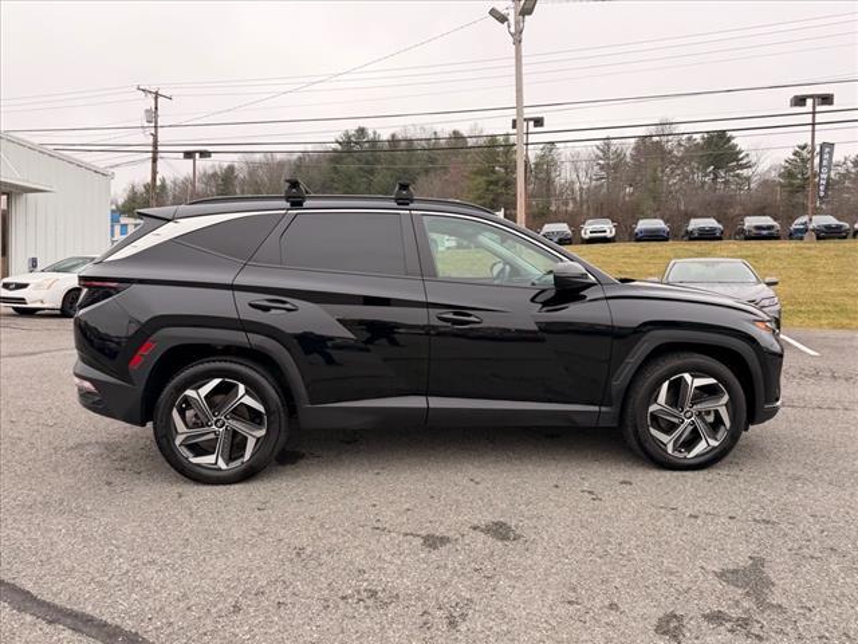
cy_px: 322
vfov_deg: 56.8
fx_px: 595
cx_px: 429
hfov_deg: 71.6
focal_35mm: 24
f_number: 1.78
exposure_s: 1/715
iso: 100
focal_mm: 6.76
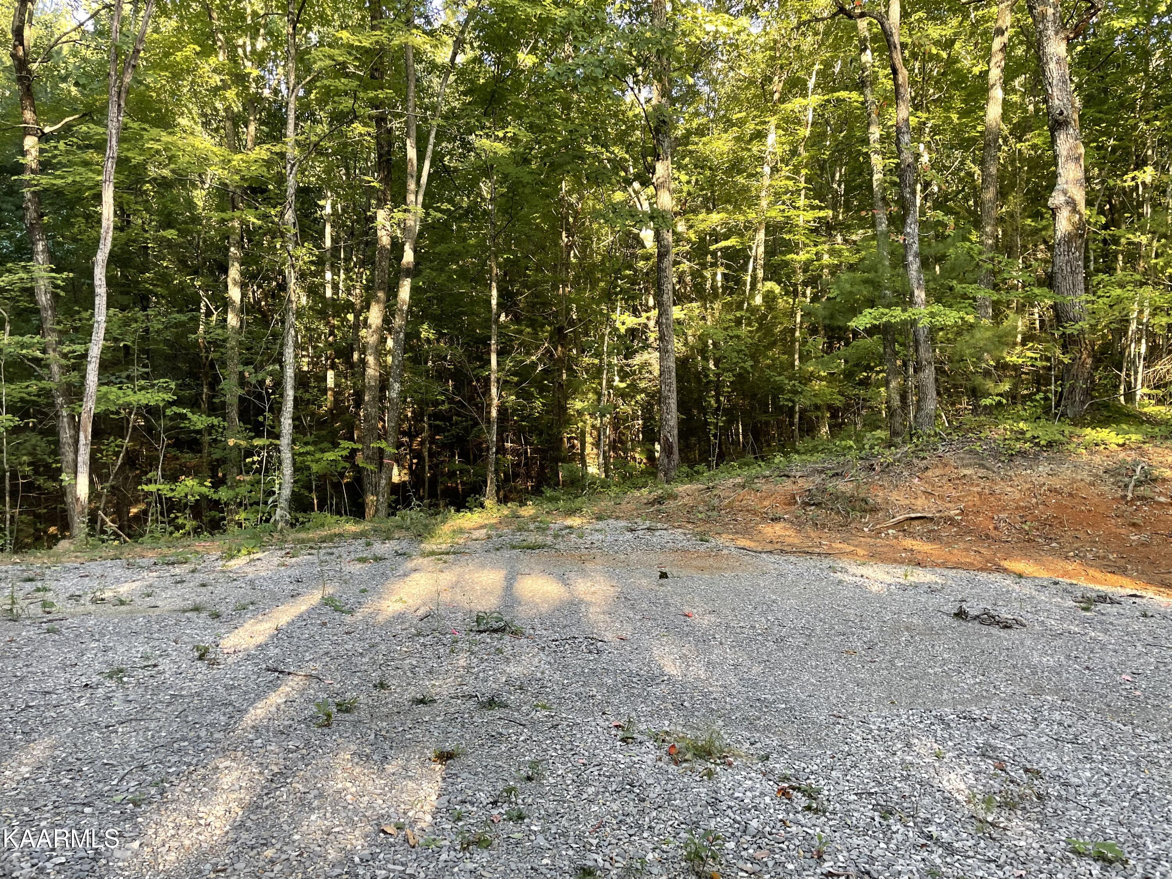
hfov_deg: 67.3
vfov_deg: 53.1
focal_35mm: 26
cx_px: 586
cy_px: 440
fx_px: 880
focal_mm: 4.2
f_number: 1.6
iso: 100
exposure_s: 1/121
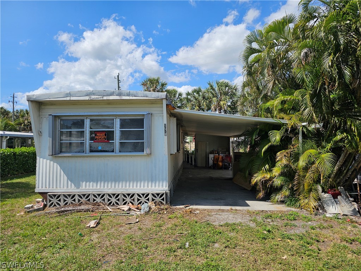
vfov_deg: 58.9
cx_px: 180
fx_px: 240
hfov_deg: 73.9
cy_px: 136
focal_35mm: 23
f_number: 1.7
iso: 10
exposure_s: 1/1019
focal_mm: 6.3
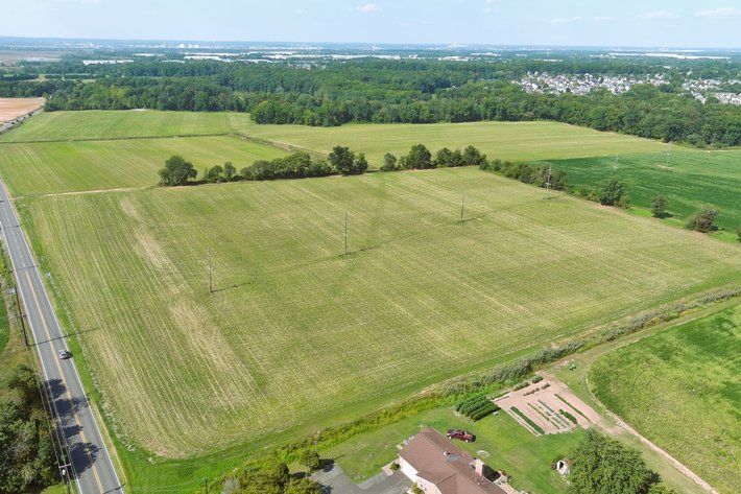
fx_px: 597
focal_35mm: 29
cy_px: 247
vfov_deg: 44.9
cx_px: 370
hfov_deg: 63.7
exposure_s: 1/800
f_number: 2.8
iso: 100
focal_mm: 10.57
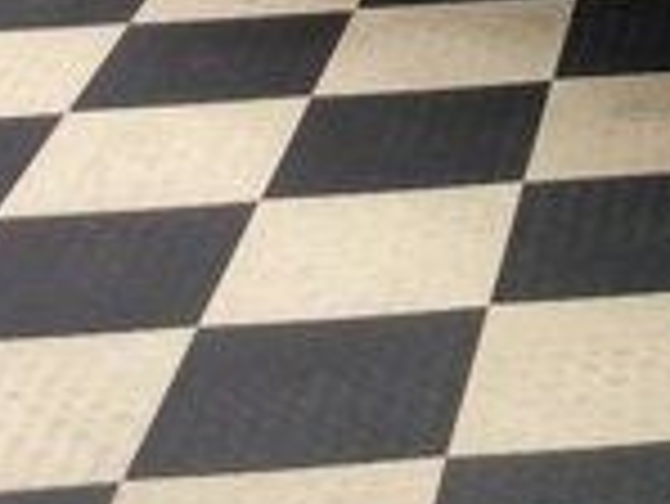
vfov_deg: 10.0
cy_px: -518
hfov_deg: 13.1
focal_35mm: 137
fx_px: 2654
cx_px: 1169
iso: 50
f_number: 2.4
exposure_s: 1/25
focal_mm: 3.3
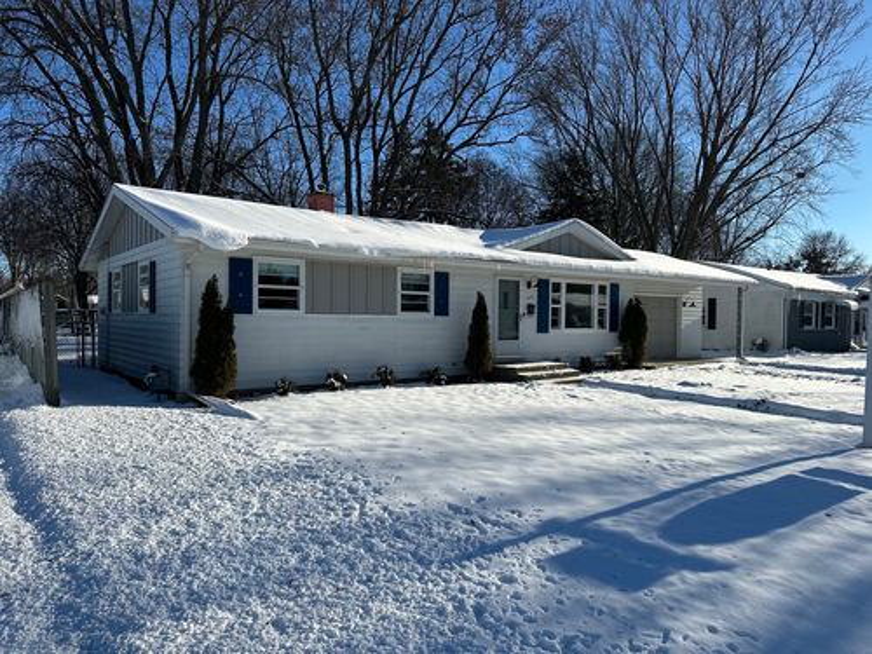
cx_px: 436
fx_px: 605
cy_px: 327
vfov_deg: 56.8
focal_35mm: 24
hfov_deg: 71.6
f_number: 1.78
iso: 80
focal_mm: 6.86
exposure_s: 1/8197
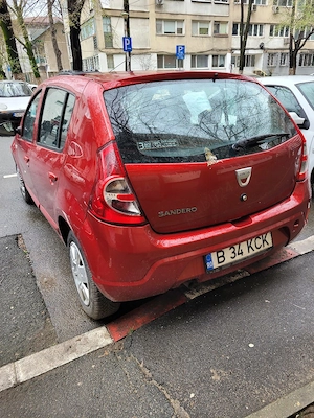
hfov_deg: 53.1
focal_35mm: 26
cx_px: 157
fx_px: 314
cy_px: 209
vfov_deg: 67.3
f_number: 1.8
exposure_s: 1/100
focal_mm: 5.4
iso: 64
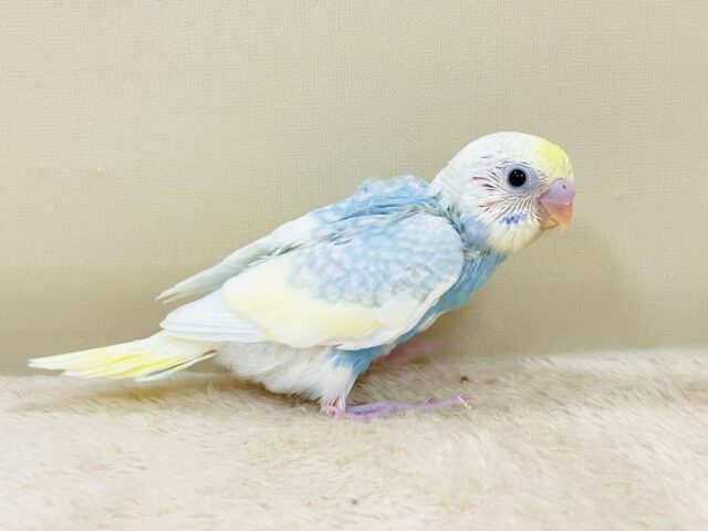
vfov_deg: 28.0
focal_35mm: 52
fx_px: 1064
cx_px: 354
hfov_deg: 36.8
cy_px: 266
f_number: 2
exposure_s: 1/116
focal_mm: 6
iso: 125
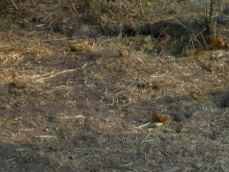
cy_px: 102
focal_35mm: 281
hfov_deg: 7.0
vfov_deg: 5.3
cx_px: 285
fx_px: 1858
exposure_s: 1/120
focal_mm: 17.4
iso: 79
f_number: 5.4
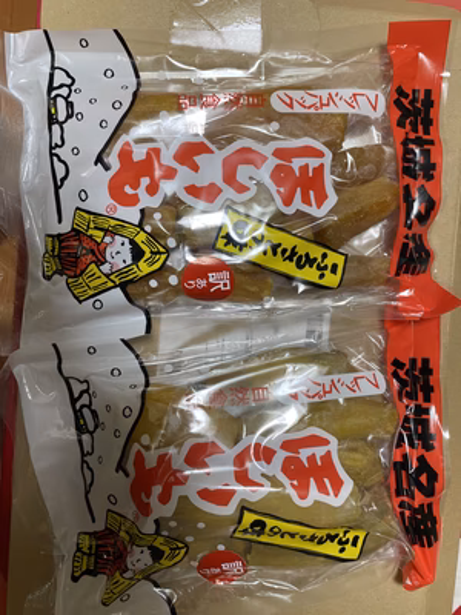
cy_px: 308
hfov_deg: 53.1
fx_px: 462
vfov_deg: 67.3
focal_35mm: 26
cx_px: 230
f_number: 1.6
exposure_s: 1/100
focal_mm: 4.2
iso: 100
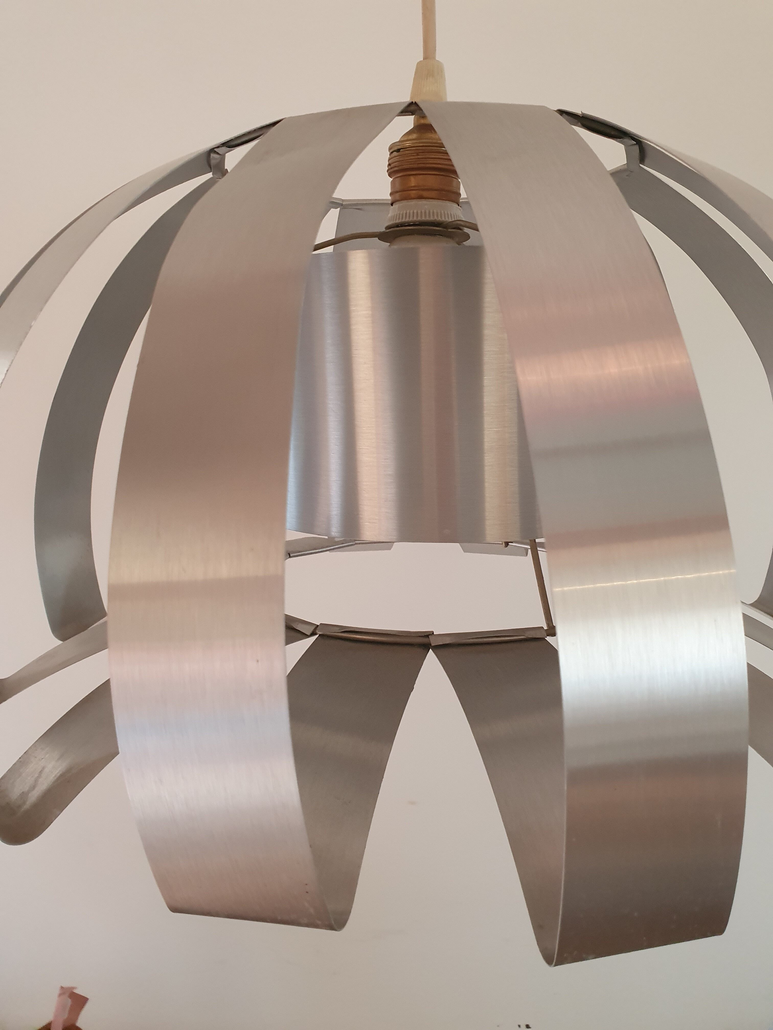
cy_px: 515
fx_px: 774
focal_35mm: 26
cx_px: 386
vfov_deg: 67.3
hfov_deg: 53.1
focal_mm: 4.32
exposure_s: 1/50
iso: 400
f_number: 2.4
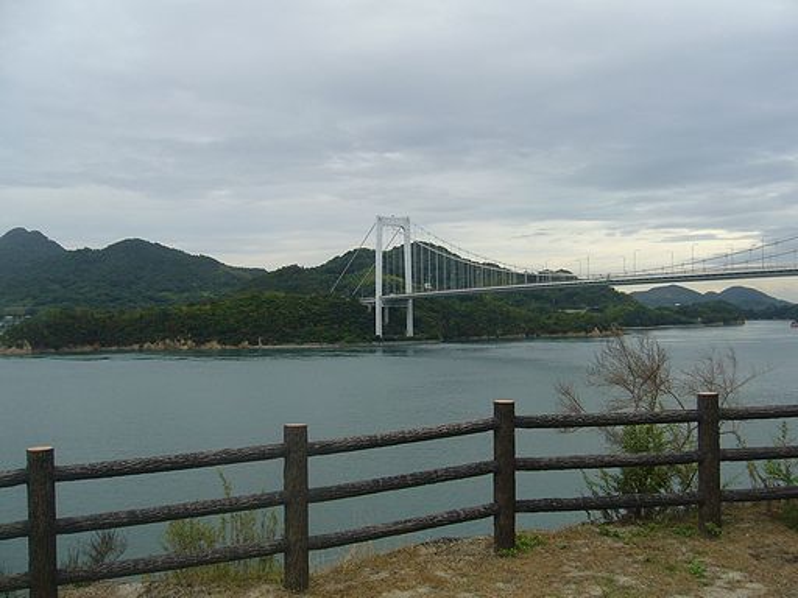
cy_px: 299
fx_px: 807
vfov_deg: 40.7
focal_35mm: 35
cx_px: 399
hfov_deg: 52.6
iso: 80
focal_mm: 5.8
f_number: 5.6
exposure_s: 1/200
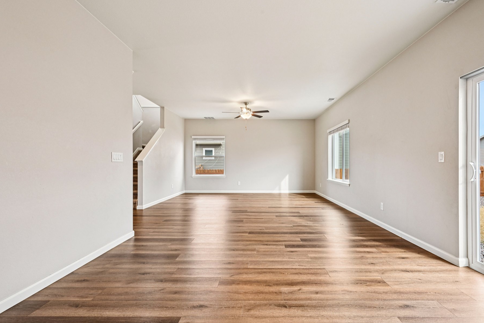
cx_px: 257
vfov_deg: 73.7
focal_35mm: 16
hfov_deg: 96.6
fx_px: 215
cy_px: 158
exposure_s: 1/15
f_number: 11
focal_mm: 14
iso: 400
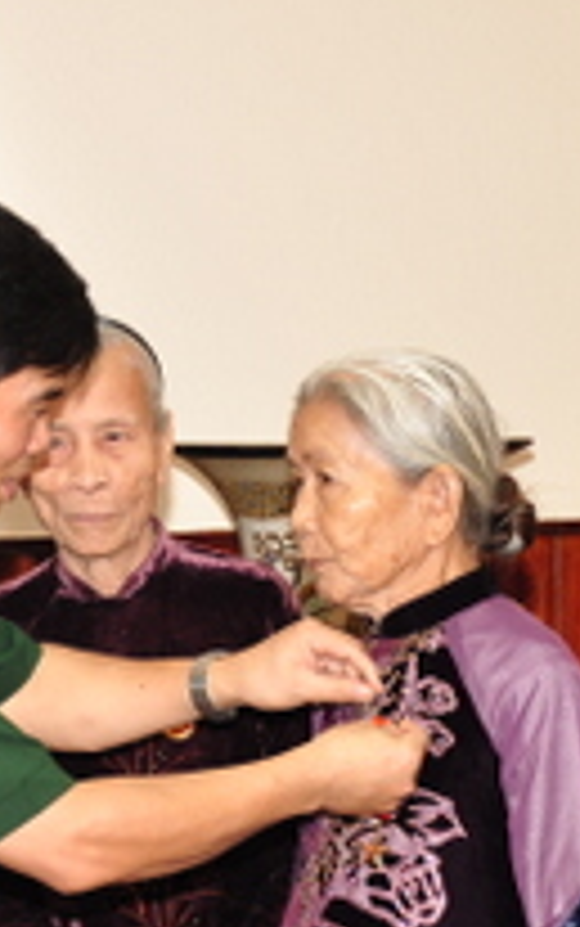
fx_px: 3738
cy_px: 504
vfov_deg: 14.1
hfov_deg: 8.9
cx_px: 148
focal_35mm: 148
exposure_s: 1/50
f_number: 4.5
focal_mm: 40
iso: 500
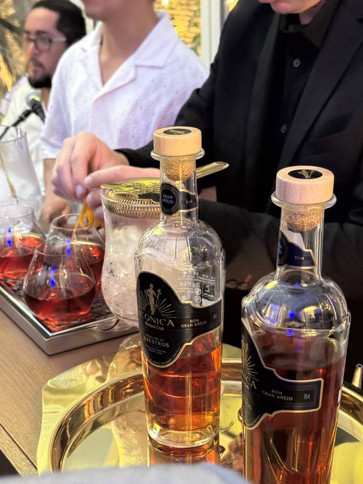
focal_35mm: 63
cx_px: 146
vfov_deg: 30.6
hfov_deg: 23.3
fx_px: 880
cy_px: 303
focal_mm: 6.76
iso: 640
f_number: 1.78
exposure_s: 1/25
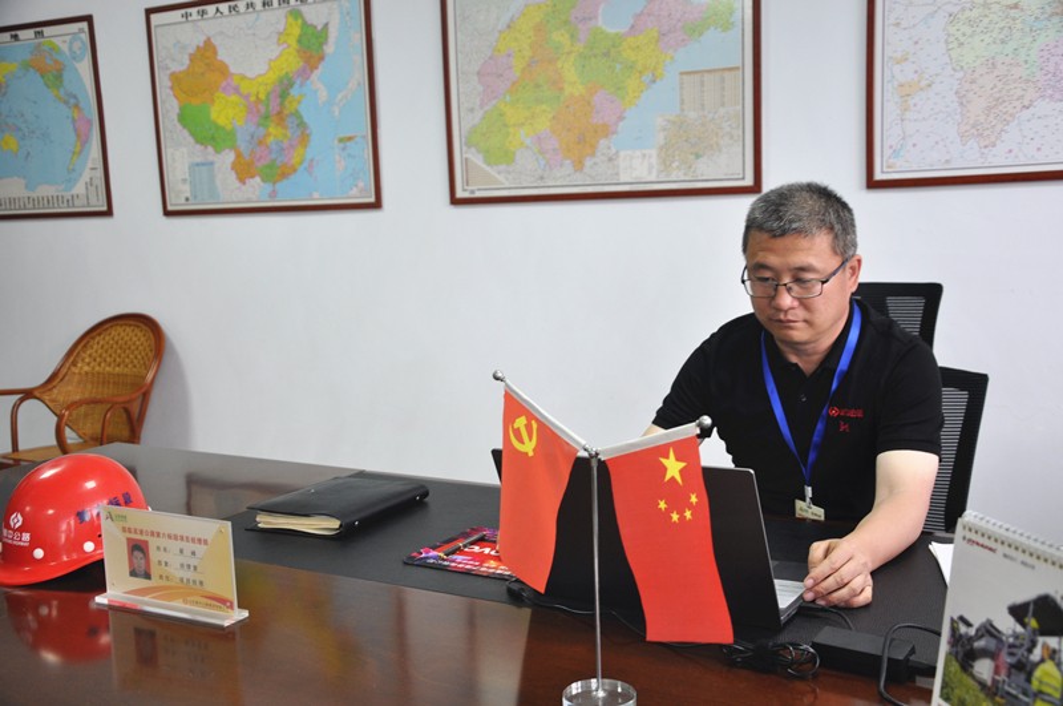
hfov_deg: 49.6
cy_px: 353
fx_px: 1150
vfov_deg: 34.1
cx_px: 532
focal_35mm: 39
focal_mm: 26
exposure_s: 1/60
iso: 400
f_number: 4
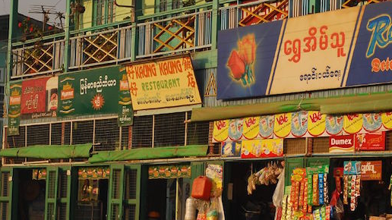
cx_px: 245
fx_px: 1268
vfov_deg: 9.9
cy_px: 127
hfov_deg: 17.6
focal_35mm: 122
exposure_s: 1/320
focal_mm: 50
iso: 160
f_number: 9
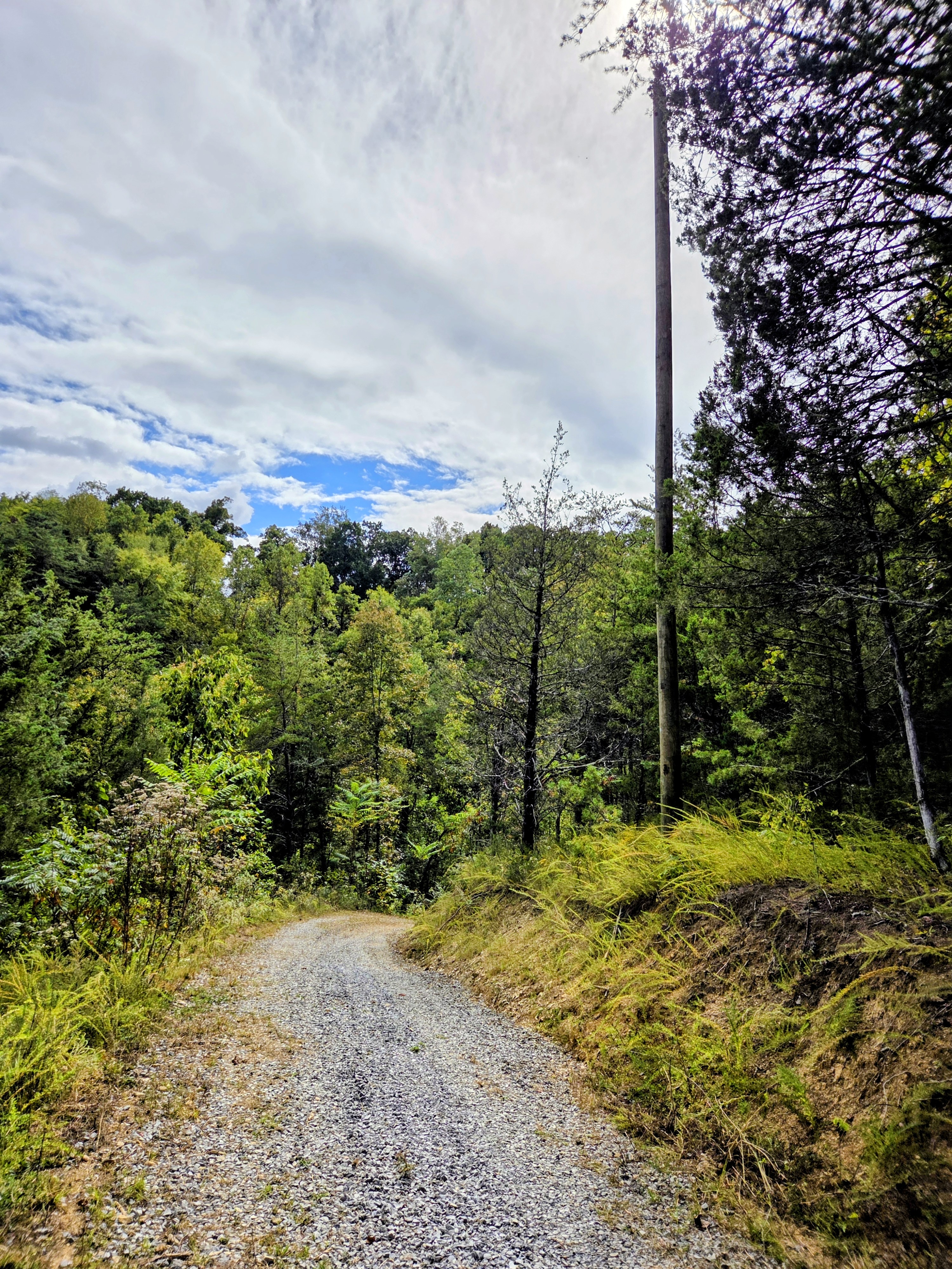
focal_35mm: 23
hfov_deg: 58.9
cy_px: 634
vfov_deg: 73.9
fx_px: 843
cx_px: 476
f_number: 1.8
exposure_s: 1/7891
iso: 32
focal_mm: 5.4
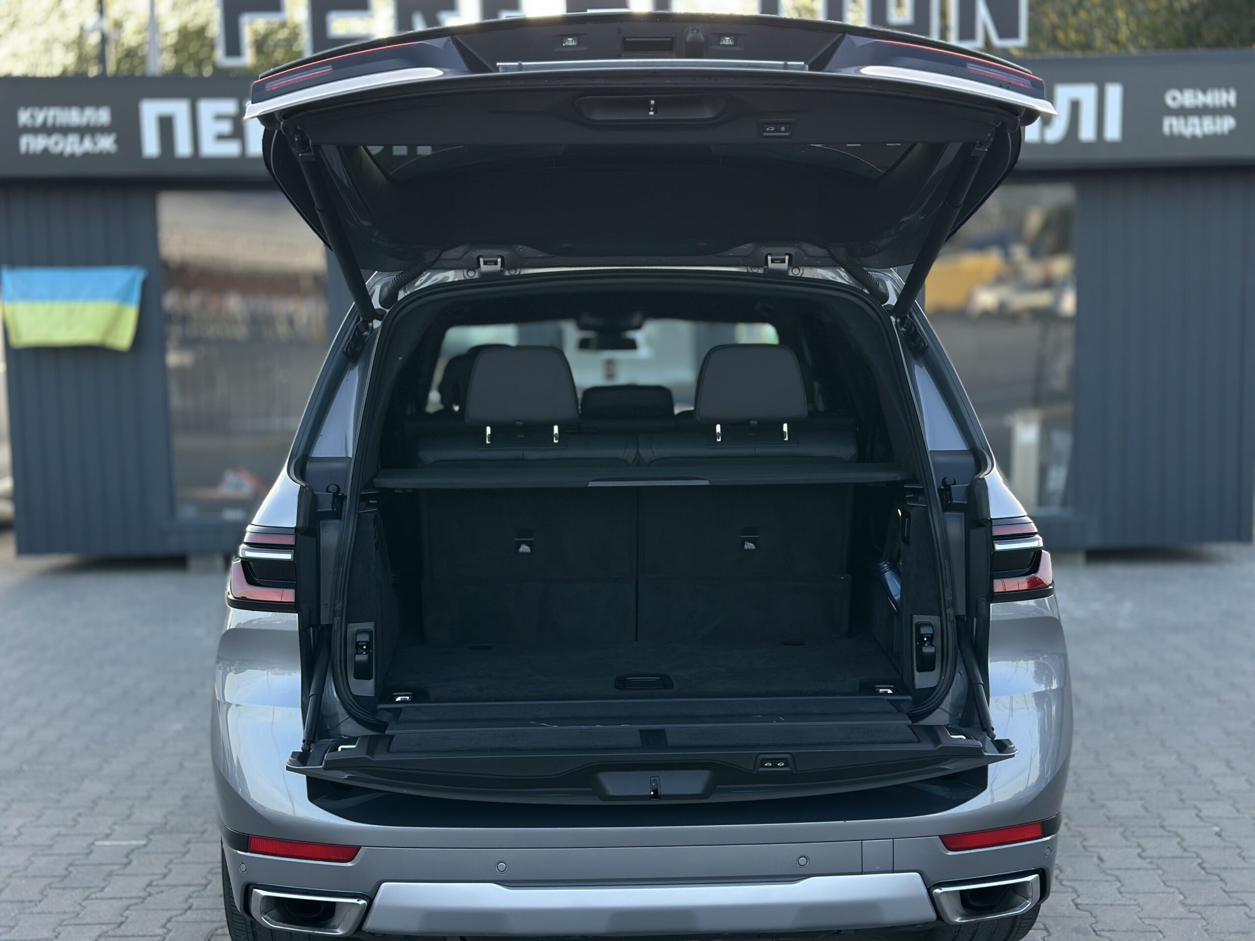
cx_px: 628
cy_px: 470
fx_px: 1740
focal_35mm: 48
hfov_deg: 39.7
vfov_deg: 30.3
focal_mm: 6.86
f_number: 1.78
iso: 80
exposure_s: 1/446
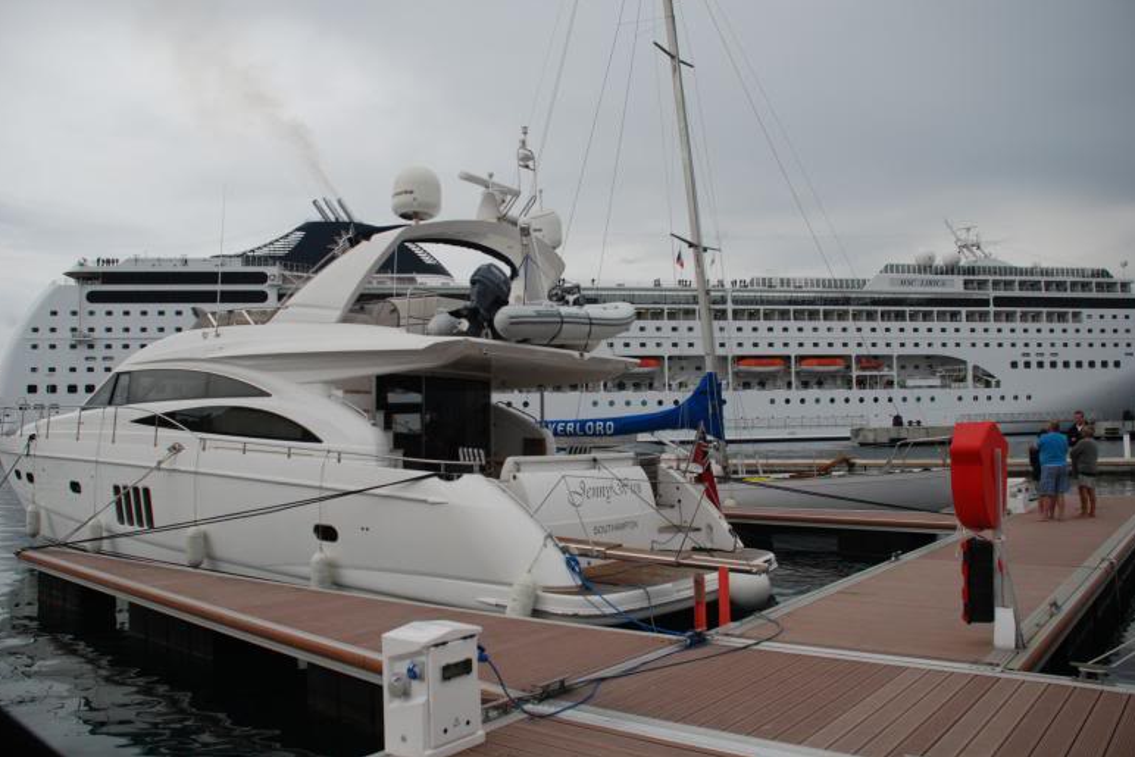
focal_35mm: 28
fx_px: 883
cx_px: 554
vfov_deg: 46.4
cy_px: 365
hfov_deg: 65.5
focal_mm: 18
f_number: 3.5
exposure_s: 1/500
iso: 100
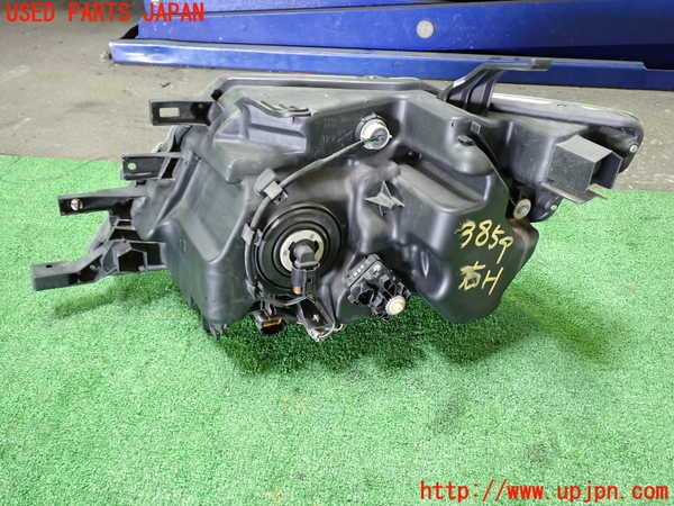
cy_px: 253
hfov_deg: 60.0
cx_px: 337
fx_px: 584
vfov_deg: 46.8
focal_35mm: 30
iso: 400
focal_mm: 5.4
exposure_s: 1/30
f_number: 2.3
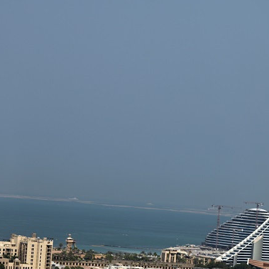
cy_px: 193
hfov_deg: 13.1
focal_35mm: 132
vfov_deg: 13.2
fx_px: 1161
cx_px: 41
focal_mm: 70
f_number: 6.3
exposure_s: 1/640
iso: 100
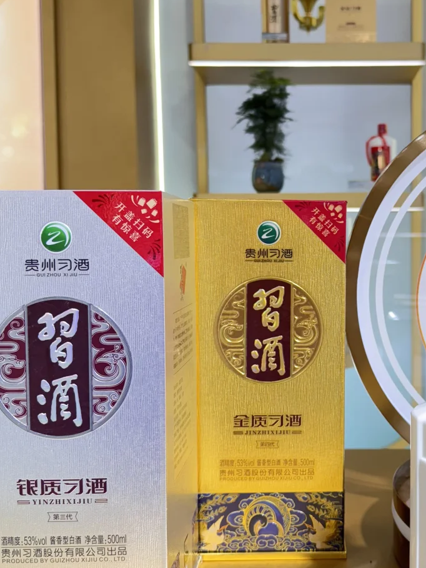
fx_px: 623
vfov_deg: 49.0
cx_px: 310
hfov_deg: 37.0
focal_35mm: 38
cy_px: 291
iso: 80
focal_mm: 6.76
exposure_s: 1/144
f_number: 1.78
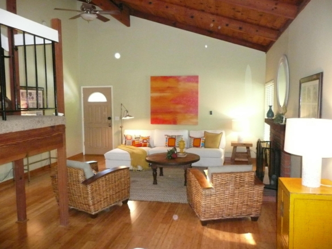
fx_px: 269
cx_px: 166
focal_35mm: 28
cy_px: 124
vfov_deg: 49.7
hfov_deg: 63.4
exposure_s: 1/40
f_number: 3.3
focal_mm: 4.6
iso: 800
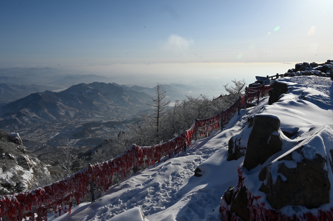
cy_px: 110
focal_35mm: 24
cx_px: 166
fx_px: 222
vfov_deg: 53.1
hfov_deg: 73.8
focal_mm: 24
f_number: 16
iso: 160
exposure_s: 1/320
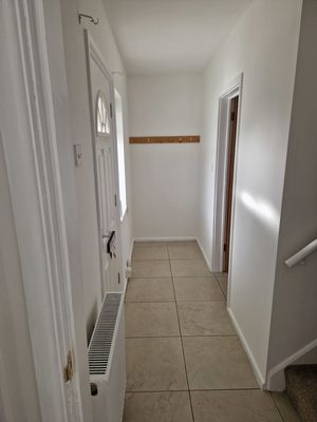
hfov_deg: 58.9
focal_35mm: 23
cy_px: 211
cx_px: 158
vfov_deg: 73.9
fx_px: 281
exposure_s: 1/180
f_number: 1.8
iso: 50
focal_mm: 5.4
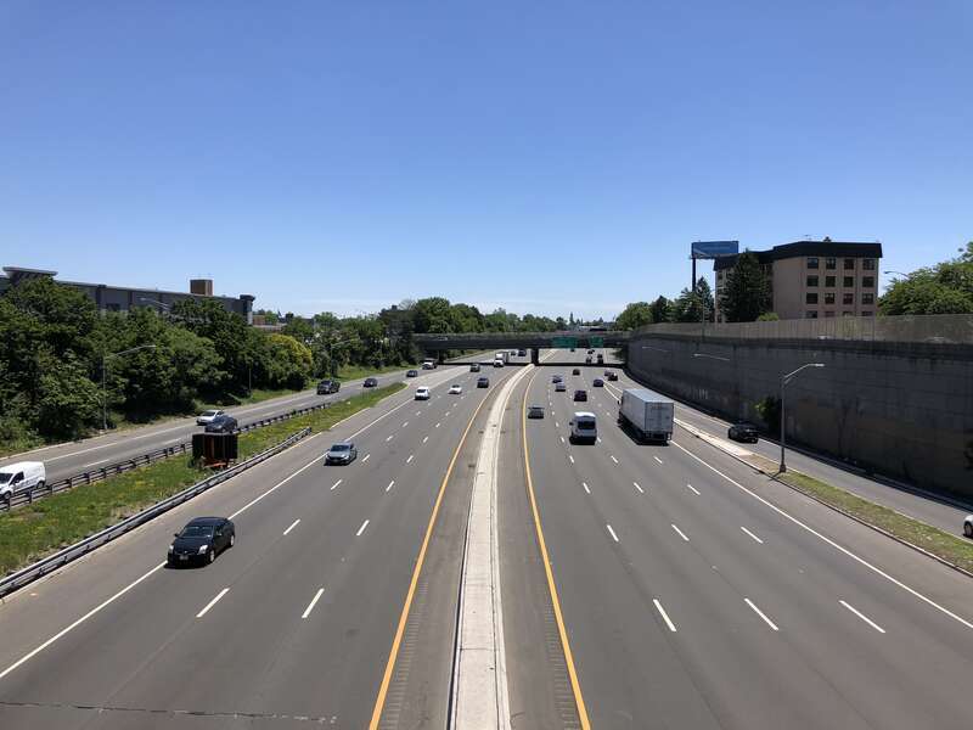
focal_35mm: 28
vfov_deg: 49.7
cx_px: 486
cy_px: 365
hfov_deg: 63.4
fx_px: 787
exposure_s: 1/2315
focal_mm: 4
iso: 20
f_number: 1.8
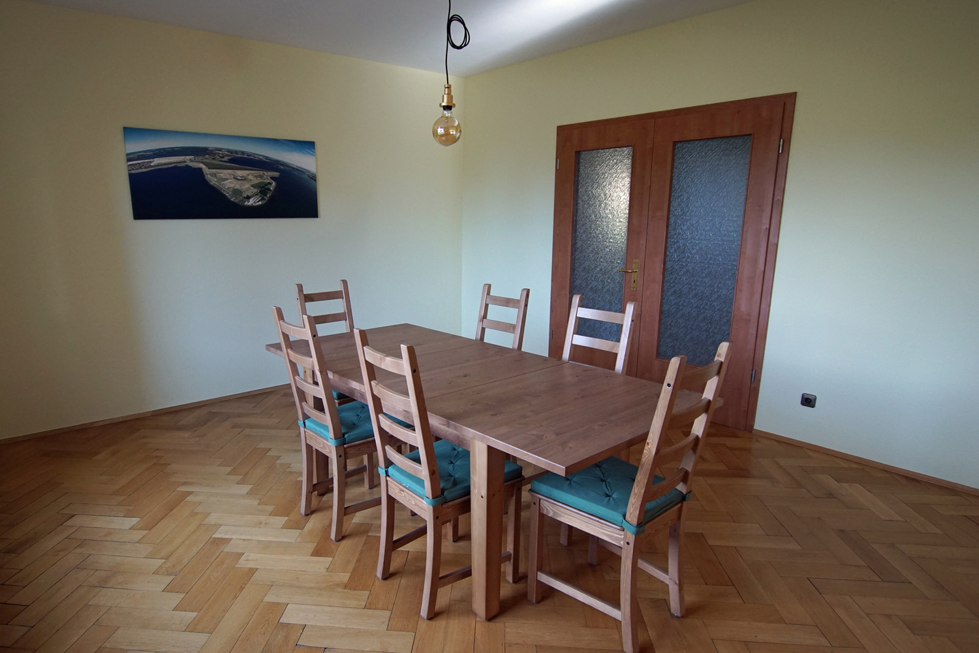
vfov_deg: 67.4
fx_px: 489
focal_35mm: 18
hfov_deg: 90.0
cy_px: 326
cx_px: 490
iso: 800
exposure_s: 1/160
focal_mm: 12
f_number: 4
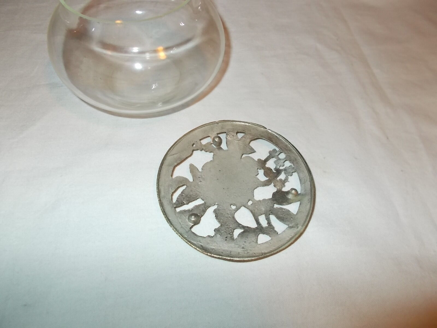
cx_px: 218
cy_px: 164
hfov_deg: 67.3
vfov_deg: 53.1
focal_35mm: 26
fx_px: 328
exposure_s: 1/25
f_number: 3.2
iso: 200
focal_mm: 4.6
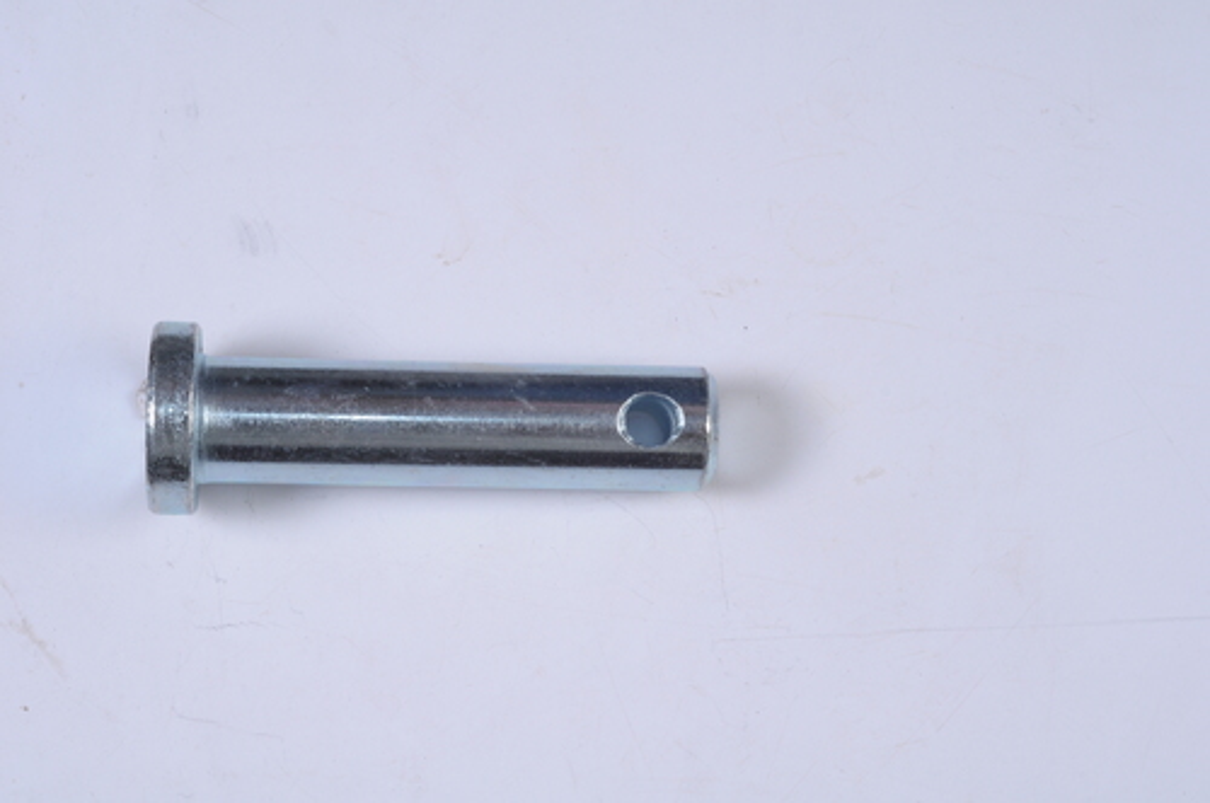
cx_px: 605
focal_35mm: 75
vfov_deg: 18.1
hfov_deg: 27.0
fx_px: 2518
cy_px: 402
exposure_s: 1/125
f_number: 13
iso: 200
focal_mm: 50
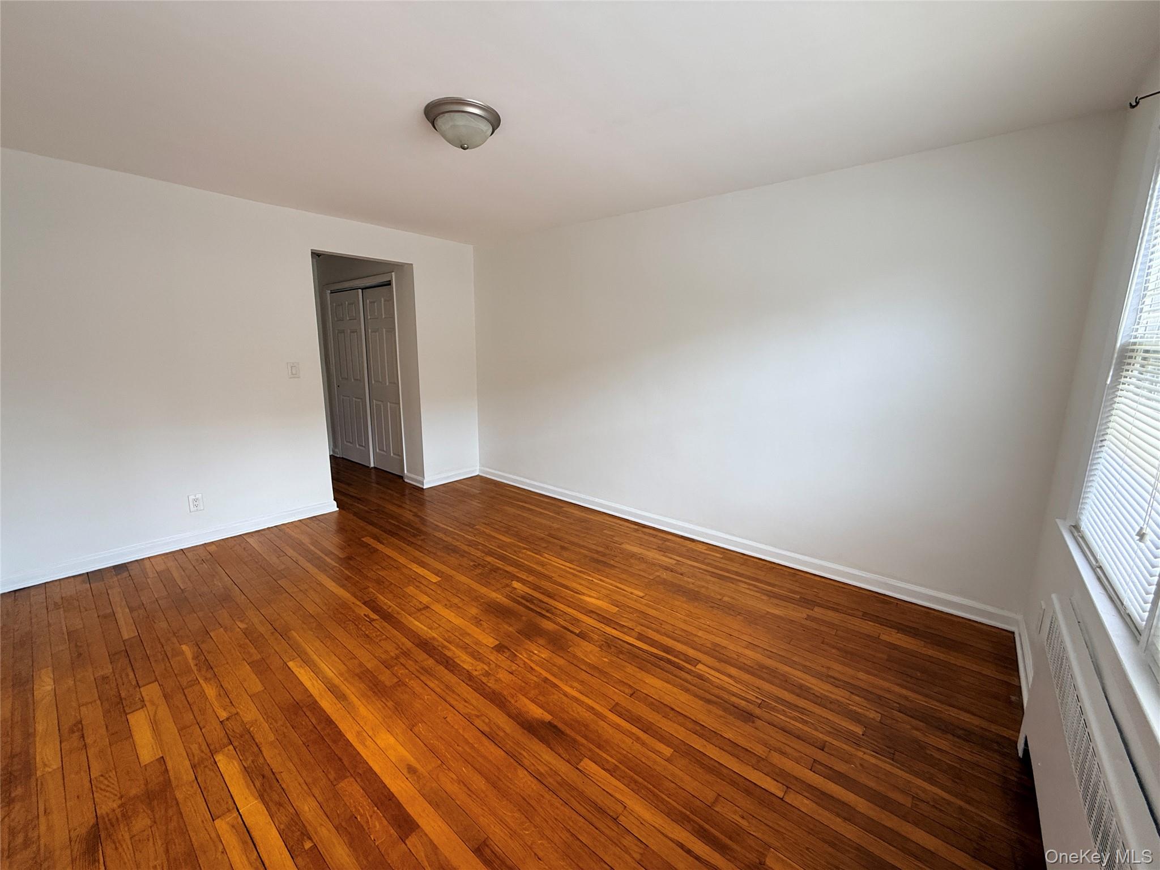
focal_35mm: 14
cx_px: 580
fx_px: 469
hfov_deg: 102.1
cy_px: 435
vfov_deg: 85.7
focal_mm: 2.22
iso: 80
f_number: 2.2
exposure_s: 1/99
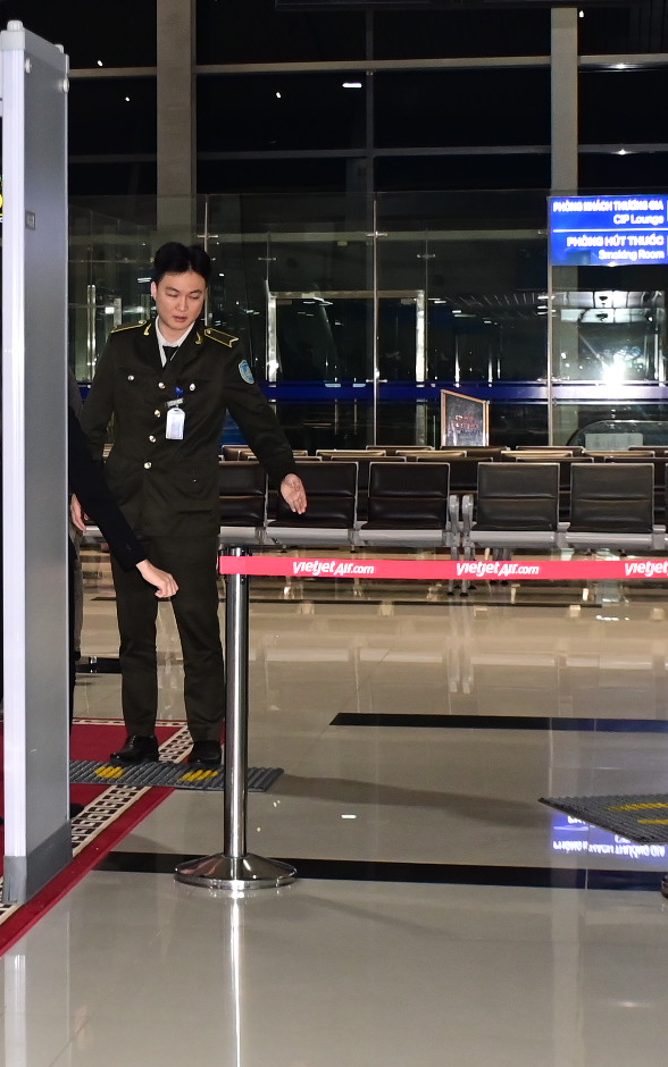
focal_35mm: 96
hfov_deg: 13.4
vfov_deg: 21.6
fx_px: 2795
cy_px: 456
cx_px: -19
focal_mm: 30
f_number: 4
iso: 1250
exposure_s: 1/200
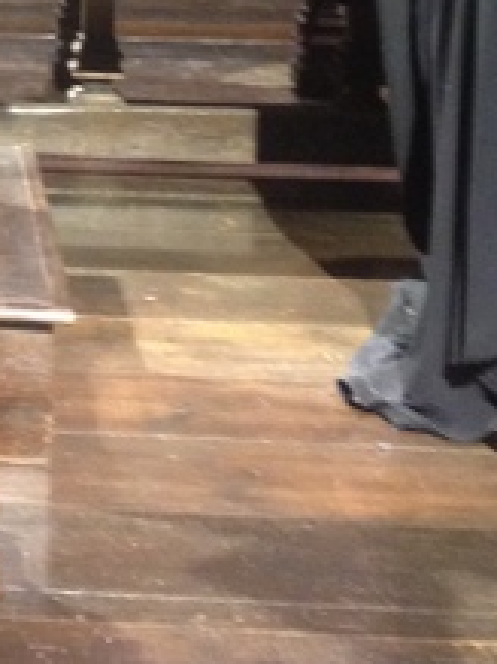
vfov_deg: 14.8
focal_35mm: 128
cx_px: -339
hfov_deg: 11.0
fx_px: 2453
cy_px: -176
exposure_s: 1/20
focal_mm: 4.28
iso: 250
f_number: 2.4
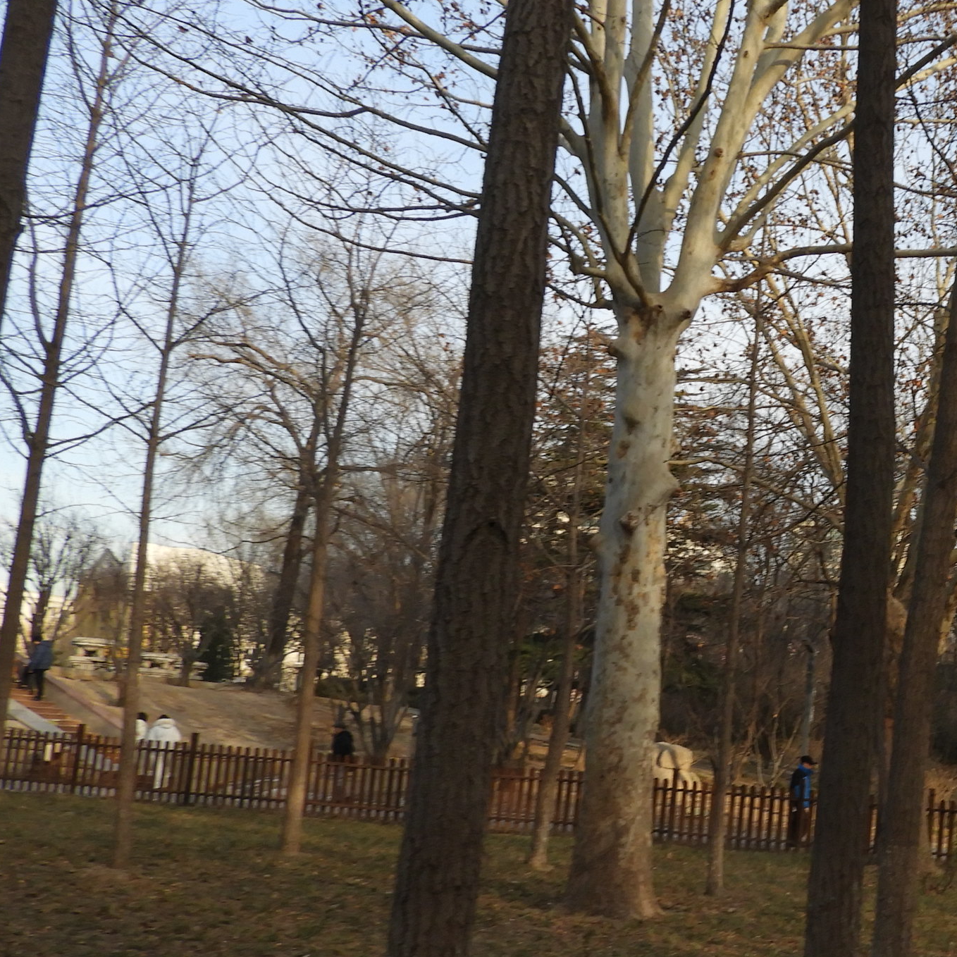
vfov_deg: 33.3
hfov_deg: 31.0
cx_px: 951
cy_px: 555
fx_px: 1595
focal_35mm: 51
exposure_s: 1/400
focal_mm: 4.3
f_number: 3.3
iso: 100
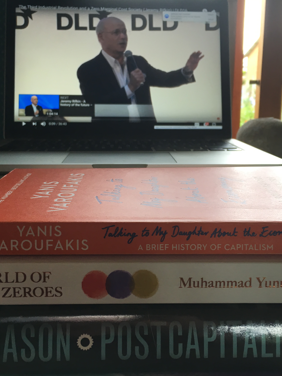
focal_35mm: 39
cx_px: 147
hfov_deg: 36.8
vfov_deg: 47.9
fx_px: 424
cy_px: 188
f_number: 2.2
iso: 25
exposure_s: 1/33
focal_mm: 4.15
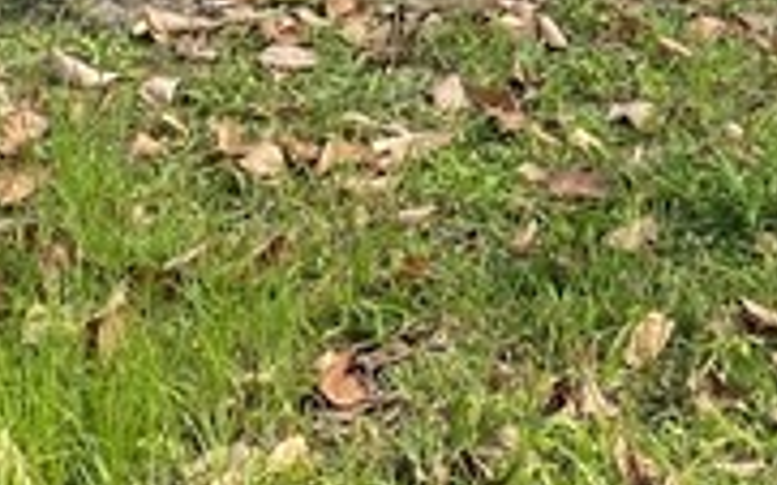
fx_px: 3302
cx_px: 1550
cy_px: -1022
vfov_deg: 7.3
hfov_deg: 12.0
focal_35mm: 156
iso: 32
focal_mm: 4.25
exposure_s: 1/254
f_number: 1.8
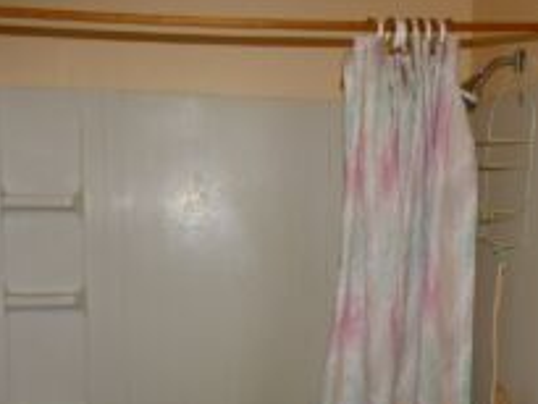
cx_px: 262
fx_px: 606
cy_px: 291
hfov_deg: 47.8
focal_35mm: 39
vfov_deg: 36.2
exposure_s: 1/60
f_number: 2.8
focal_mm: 3.58
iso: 100
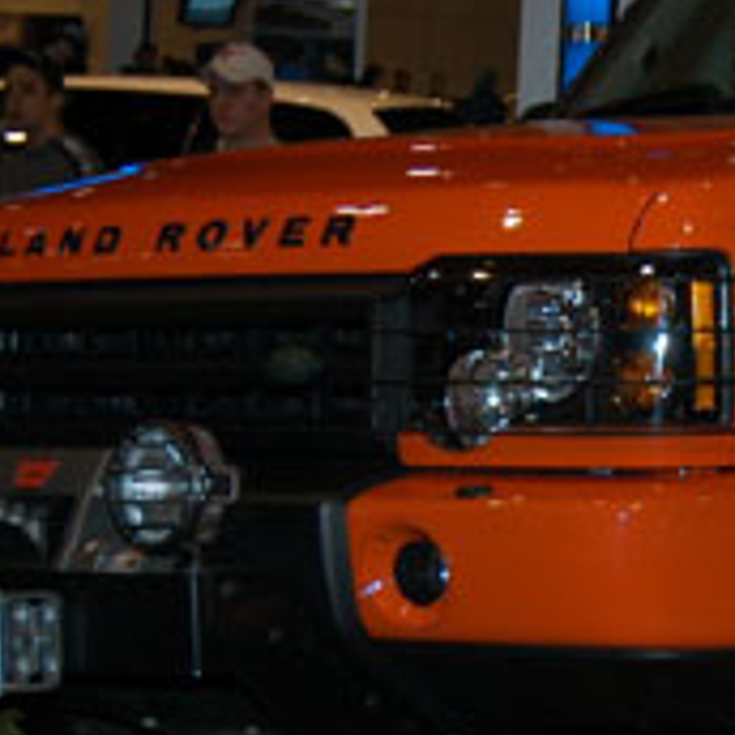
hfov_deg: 11.2
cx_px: 1066
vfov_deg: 11.6
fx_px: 3603
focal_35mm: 150
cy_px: 504
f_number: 5
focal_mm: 30
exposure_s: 1/60
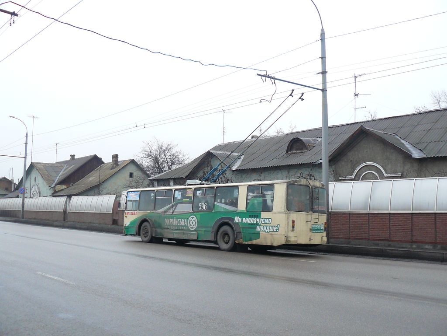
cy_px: 168
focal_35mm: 36
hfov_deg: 51.4
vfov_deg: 39.7
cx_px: 224
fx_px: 465
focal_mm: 6
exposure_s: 1/400
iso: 200
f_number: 2.8
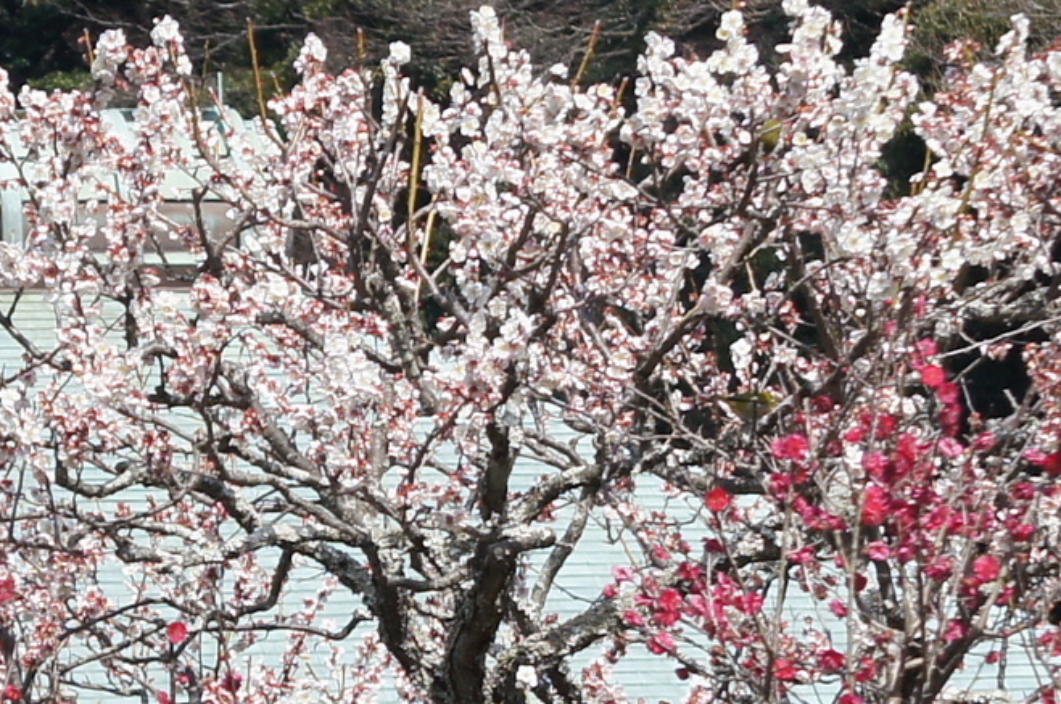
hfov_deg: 6.2
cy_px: 635
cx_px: -47
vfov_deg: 4.1
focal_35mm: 334
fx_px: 9827
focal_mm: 43
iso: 200
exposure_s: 1/320
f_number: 5.6
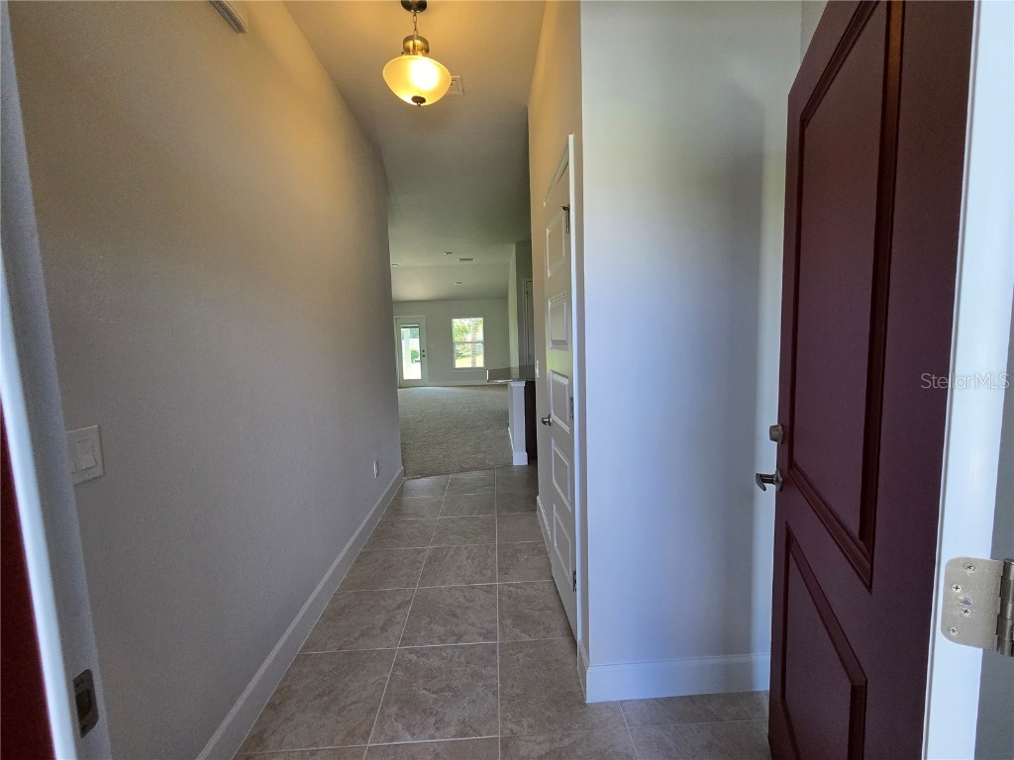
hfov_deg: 106.2
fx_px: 381
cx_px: 507
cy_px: 380
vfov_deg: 89.9
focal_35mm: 13
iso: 200
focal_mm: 2.2
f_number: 2.2
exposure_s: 1/359
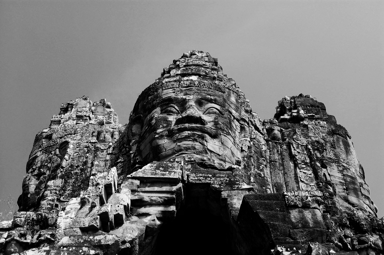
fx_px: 495
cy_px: 128
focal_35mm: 46
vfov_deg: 28.9
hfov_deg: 42.4
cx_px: 192
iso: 200
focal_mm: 31
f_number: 8
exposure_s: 1/250
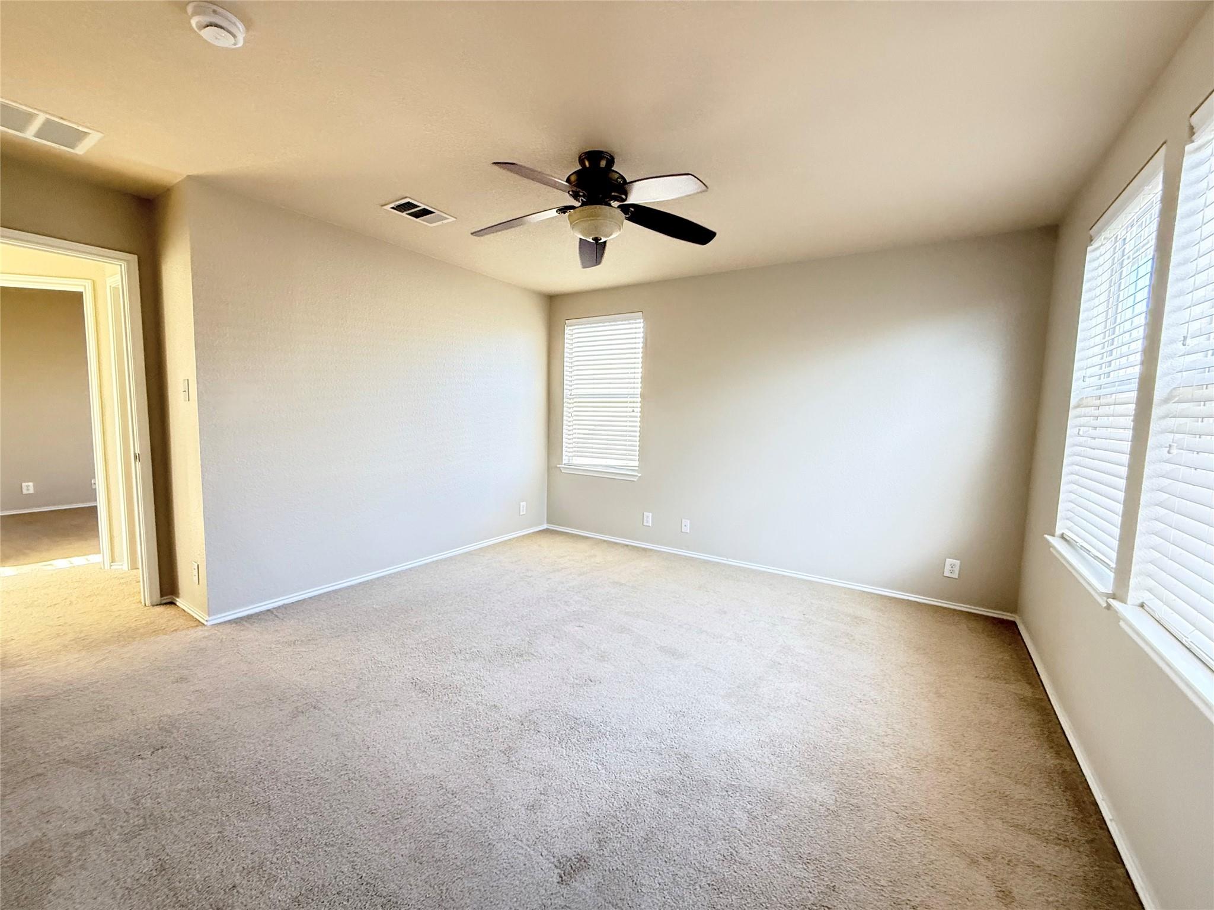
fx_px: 491
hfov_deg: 102.1
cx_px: 607
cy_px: 455
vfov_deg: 85.7
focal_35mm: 14
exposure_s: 1/60
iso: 500
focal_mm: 2.22
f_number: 2.2
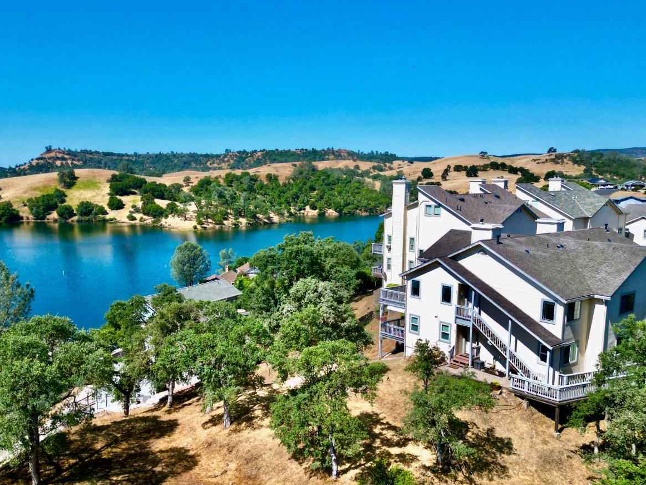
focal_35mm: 31
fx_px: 579
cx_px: 283
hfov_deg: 58.2
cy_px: 272
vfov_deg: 45.4
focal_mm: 6.72
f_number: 1.7
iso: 130
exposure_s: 1/3000
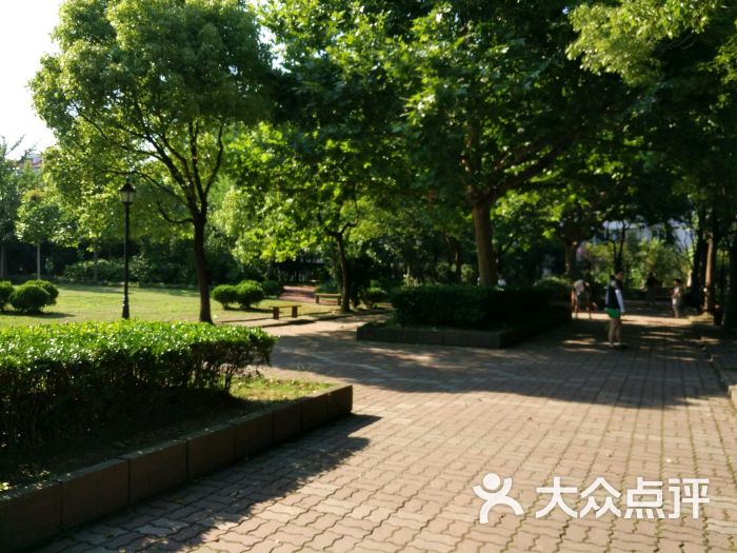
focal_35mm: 30
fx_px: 639
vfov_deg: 46.8
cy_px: 276
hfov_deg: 60.0
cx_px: 368
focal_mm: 4.12
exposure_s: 1/455
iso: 100
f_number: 2
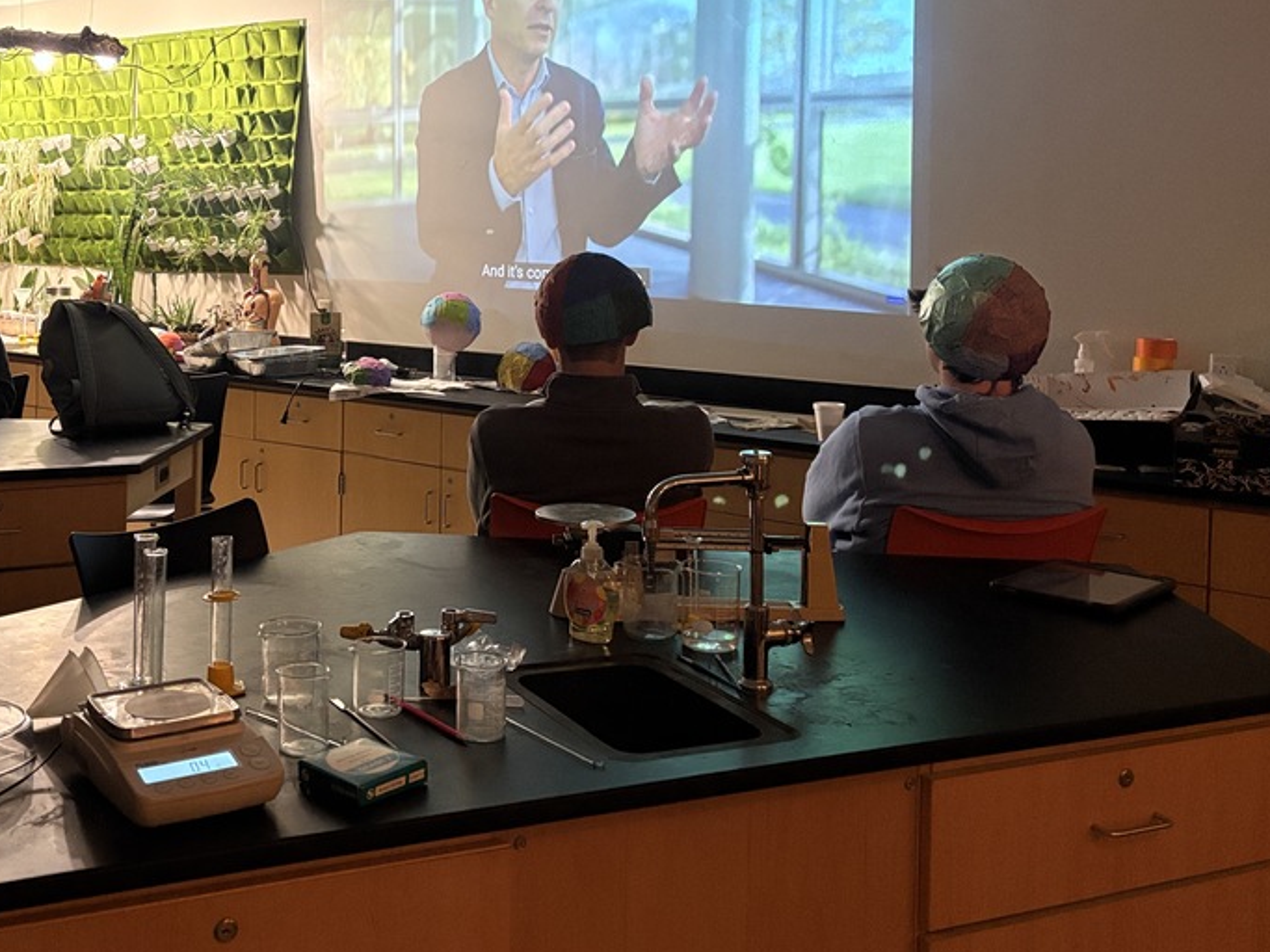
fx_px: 1431
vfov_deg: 36.2
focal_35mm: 39
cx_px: 420
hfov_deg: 47.1
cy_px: 279
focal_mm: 5.96
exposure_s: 1/60
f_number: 1.6
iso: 500
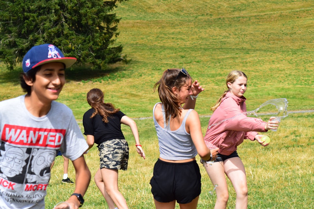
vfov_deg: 9.9
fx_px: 1204
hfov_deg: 14.9
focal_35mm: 138
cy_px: 104
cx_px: 157
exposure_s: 1/1000
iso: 800
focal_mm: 92
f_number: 11
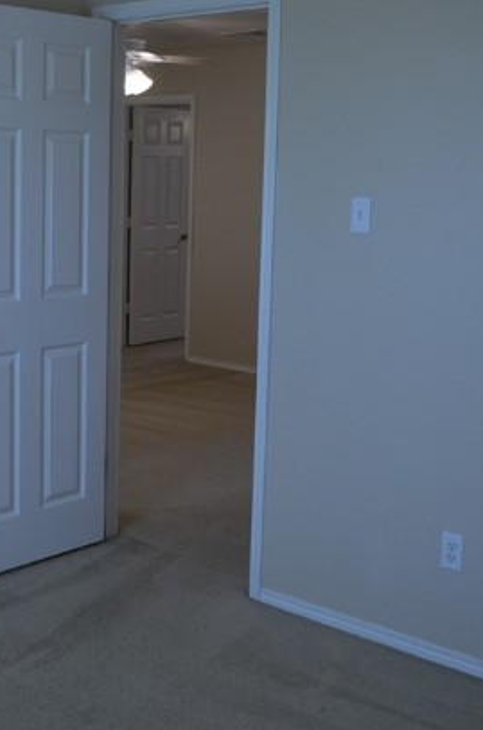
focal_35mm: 51
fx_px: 1032
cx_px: 117
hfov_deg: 26.0
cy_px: 287
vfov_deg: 38.8
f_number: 3.5
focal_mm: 18
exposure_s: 1/160
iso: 400
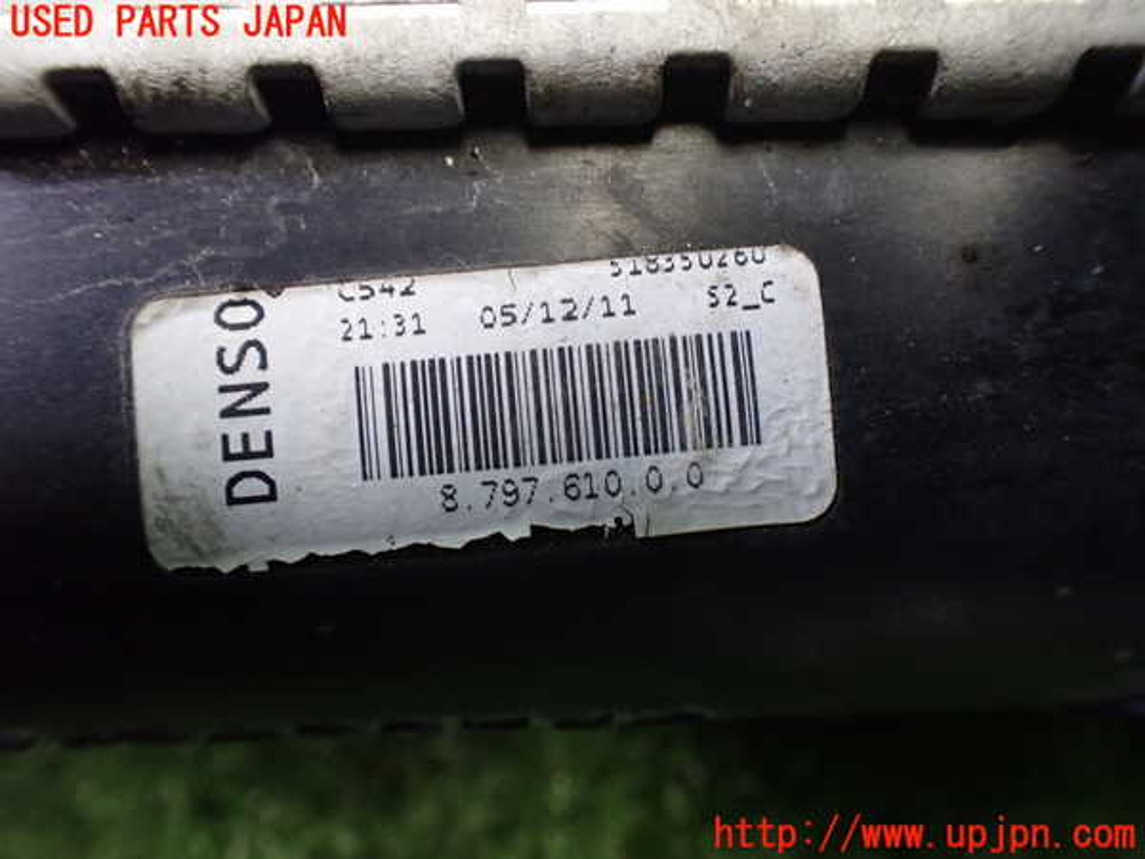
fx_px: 992
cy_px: 430
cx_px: 572
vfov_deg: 46.8
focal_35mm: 30
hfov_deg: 60.0
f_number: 2.3
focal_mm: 5.4
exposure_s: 1/60
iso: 800
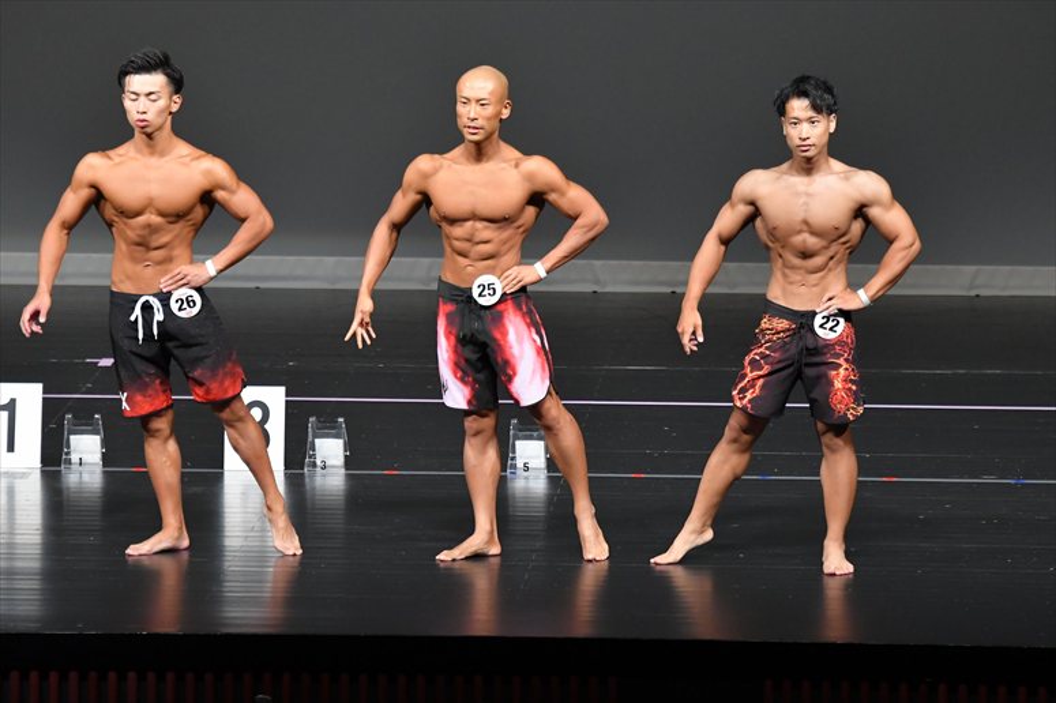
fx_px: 7916
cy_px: 352
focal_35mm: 270
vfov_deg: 5.1
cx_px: 528
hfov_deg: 7.6
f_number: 5.6
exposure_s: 1/400
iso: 4000
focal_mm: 180
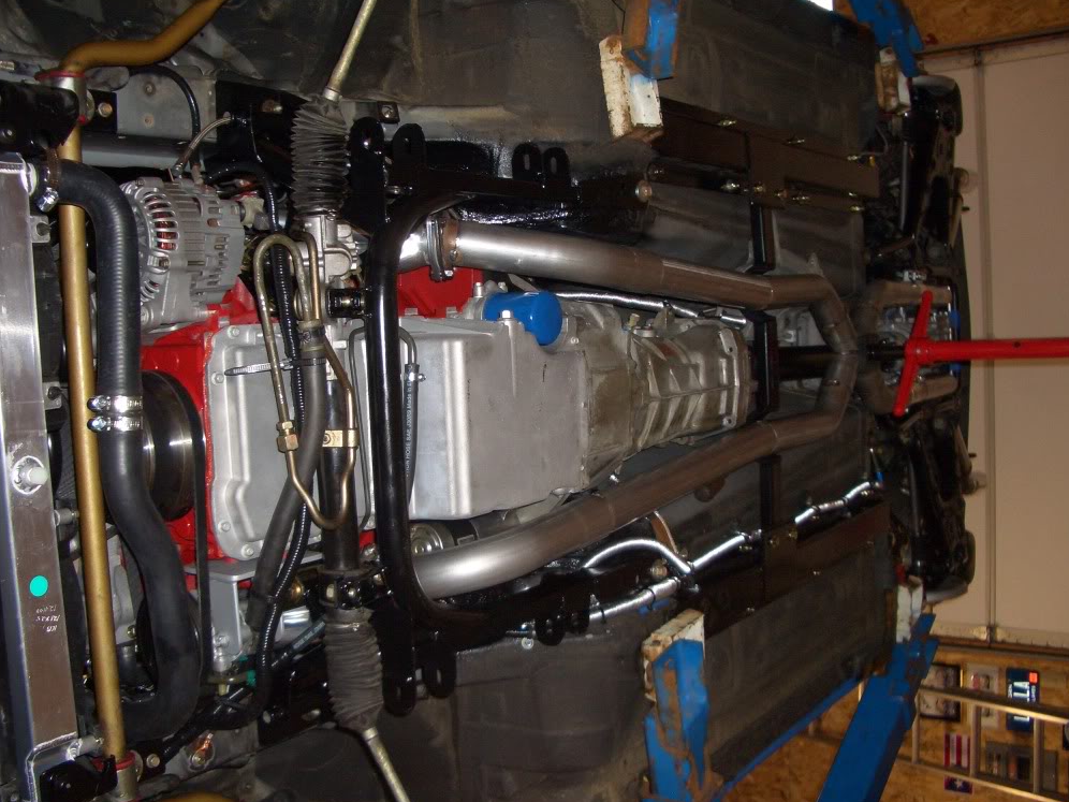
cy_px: 404
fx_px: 1112
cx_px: 531
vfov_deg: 39.7
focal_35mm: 36
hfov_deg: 51.4
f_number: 2.6
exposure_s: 1/60
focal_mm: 5.8
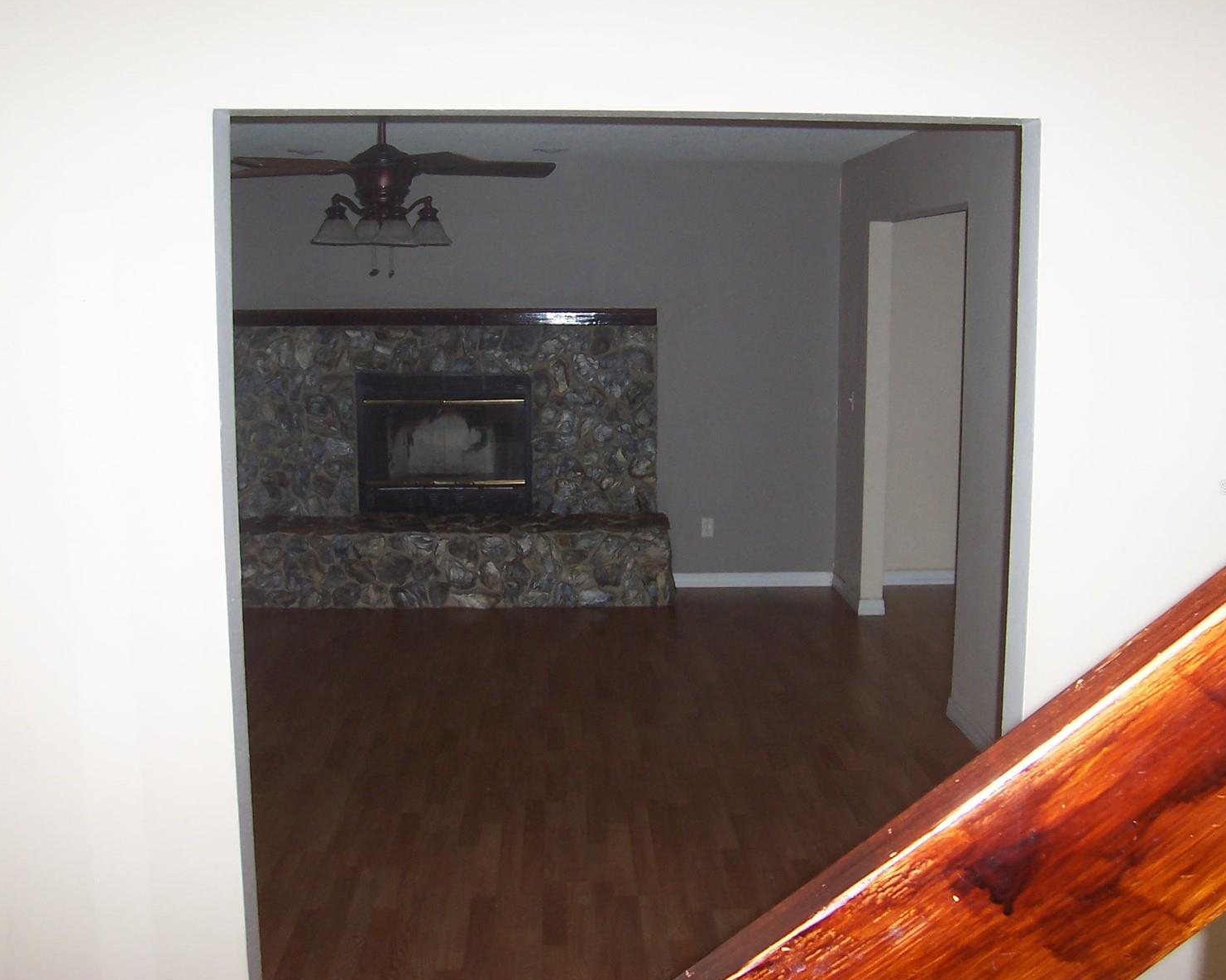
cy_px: 487
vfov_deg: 38.2
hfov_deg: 46.8
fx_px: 1415
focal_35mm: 39
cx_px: 636
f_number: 2.8
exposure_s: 1/60
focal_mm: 5.6
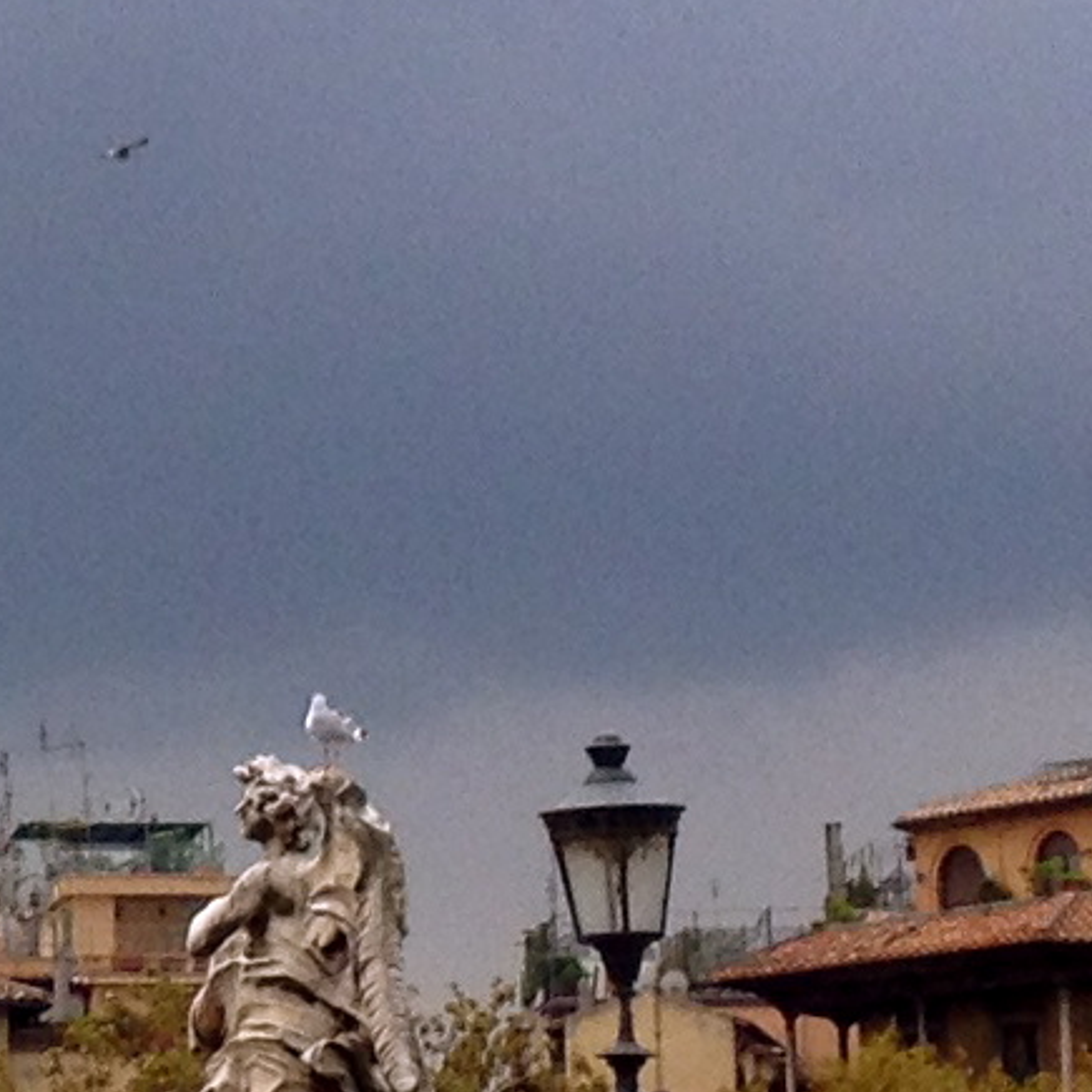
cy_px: 590
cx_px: -836
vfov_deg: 7.5
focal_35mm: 232
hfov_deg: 7.3
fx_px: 8280
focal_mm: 4.28
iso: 50
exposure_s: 1/1004
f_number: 2.4
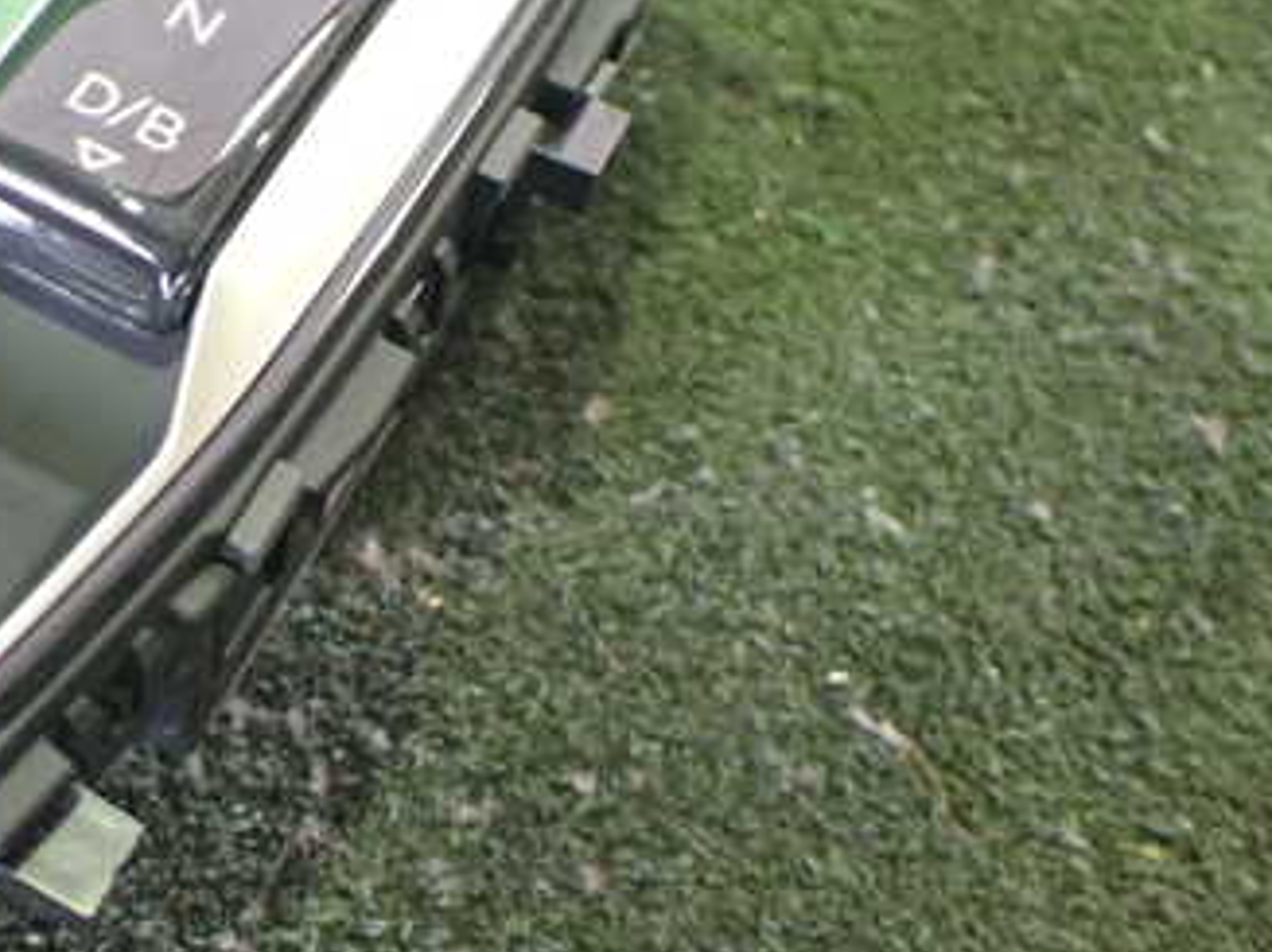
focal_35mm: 55
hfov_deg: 33.5
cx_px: 179
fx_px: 2020
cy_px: 210
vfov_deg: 26.1
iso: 800
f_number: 2.3
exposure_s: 1/30
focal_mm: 5.4
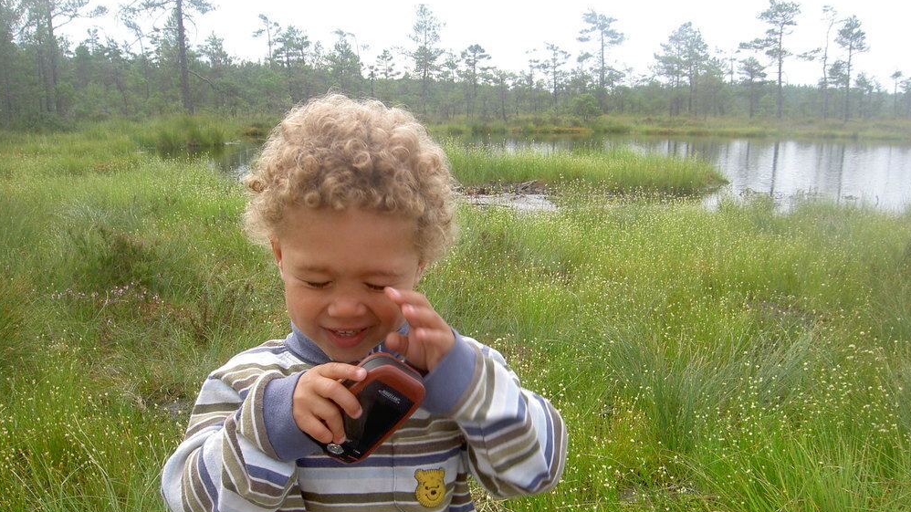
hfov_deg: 52.8
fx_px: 918
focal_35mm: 38
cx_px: 463
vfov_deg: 31.1
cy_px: 318
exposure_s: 1/100
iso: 50
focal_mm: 5.6
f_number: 4.7
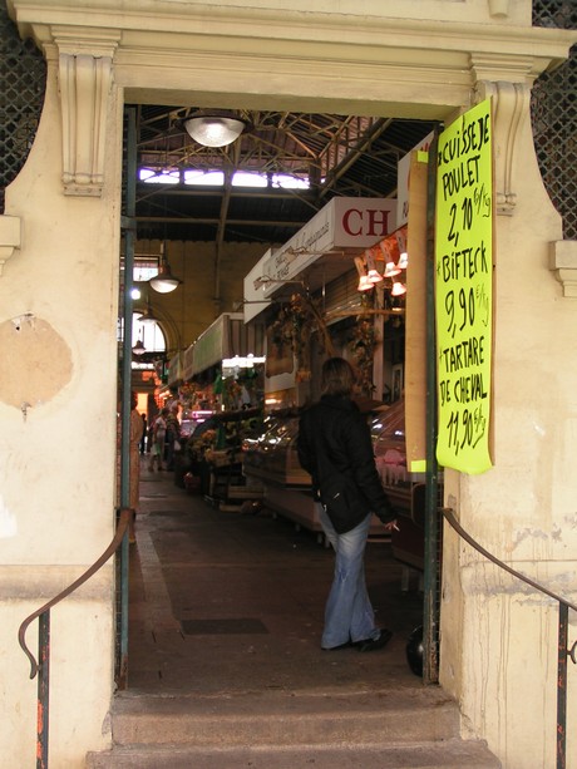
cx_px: 288
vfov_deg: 38.9
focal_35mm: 49
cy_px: 384
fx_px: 1089
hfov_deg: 29.7
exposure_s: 1/80
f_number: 2.8
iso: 50
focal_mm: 7.6
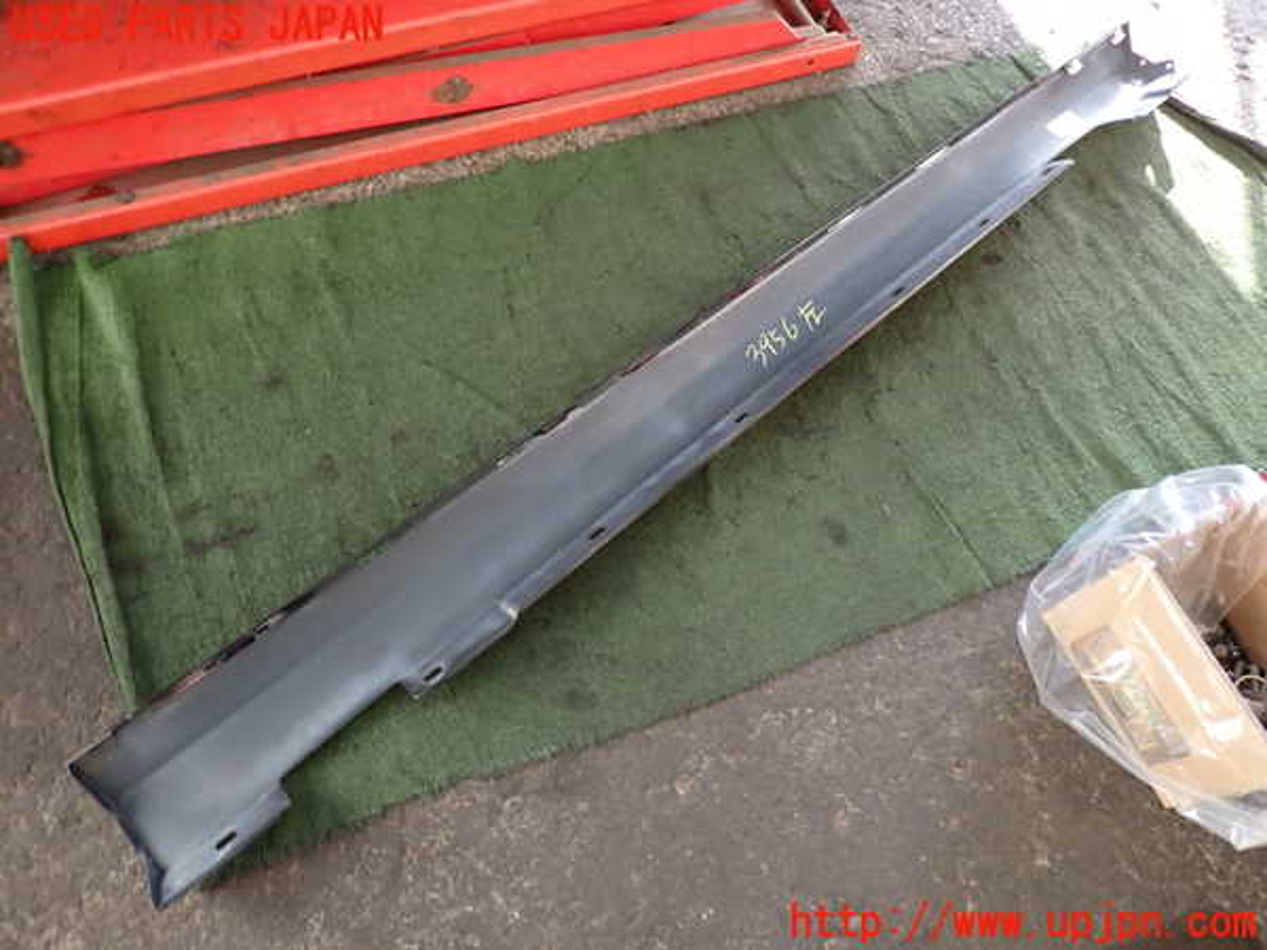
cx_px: 634
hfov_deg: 69.4
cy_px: 475
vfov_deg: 54.9
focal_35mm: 25
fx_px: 915
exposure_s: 1/60
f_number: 2
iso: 200
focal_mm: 4.5
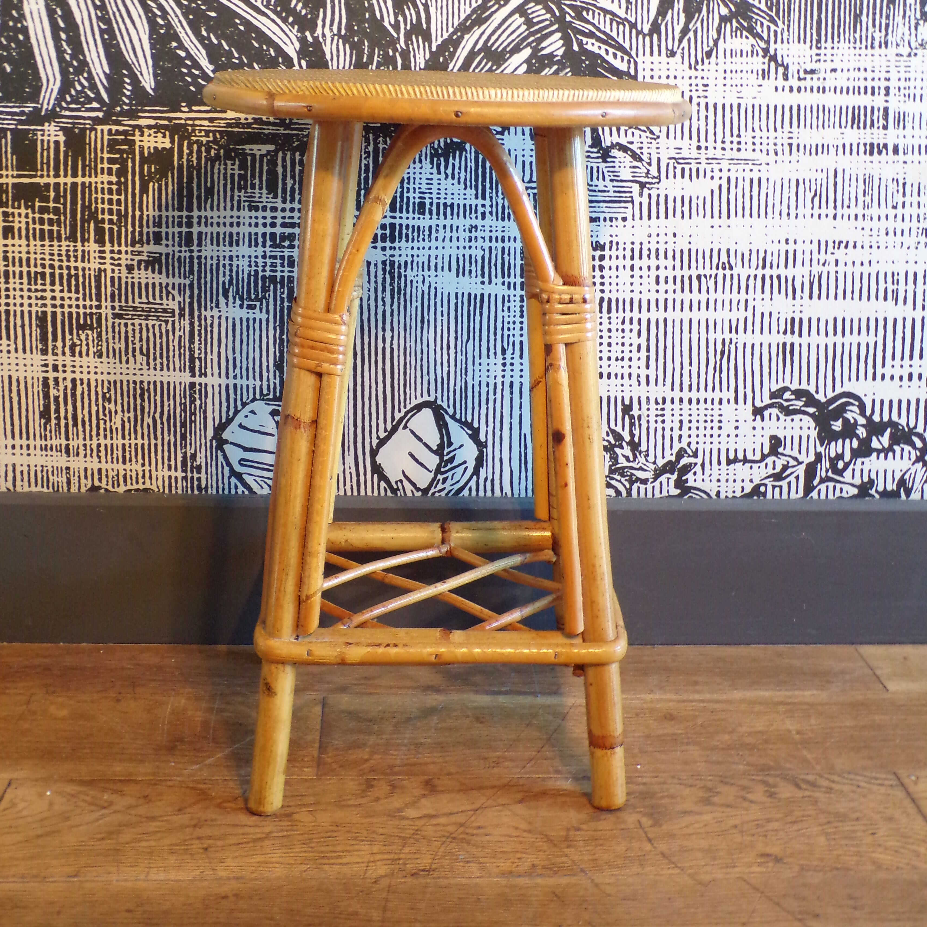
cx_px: 461
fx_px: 1333
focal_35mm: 44
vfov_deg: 38.0
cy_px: 316
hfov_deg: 38.3
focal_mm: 6.6
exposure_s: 1/17
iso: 337
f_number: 3.3
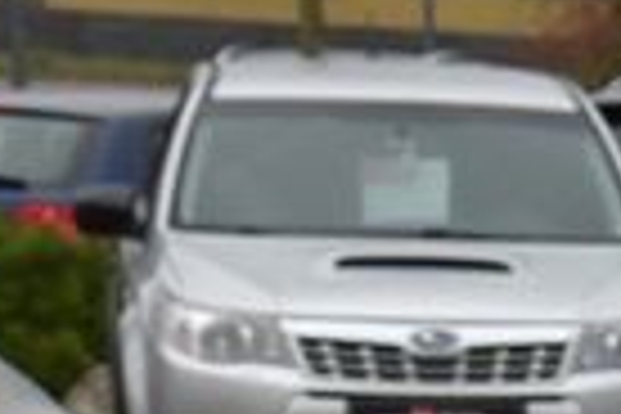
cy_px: 1008
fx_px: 7434
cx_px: 2164
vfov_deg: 3.2
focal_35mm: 431
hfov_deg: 4.5
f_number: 8
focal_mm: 58
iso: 500
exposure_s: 1/250
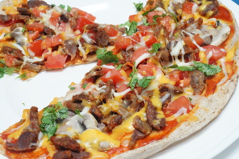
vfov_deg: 20.6
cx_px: 120
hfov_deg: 30.5
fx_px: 438
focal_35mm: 66
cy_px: 80
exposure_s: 1/100
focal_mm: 44
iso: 16000
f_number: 10
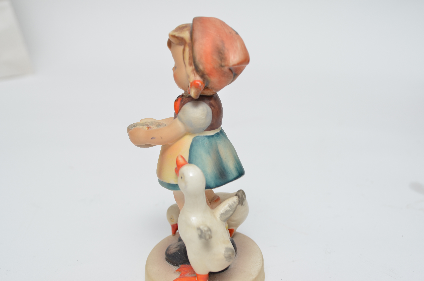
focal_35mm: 45
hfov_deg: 43.7
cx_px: 212
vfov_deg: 29.7
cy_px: 140
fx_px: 529
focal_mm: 30
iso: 250
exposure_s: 1/180
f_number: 6.7
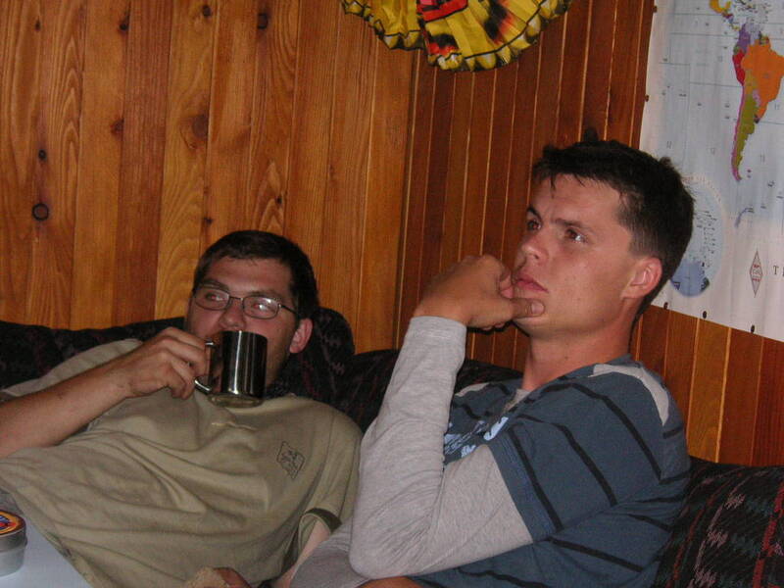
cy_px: 294
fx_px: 1970
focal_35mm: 87
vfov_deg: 17.0
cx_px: 392
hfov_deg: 22.5
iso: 160
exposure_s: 1/90
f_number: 4.7
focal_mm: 14.4
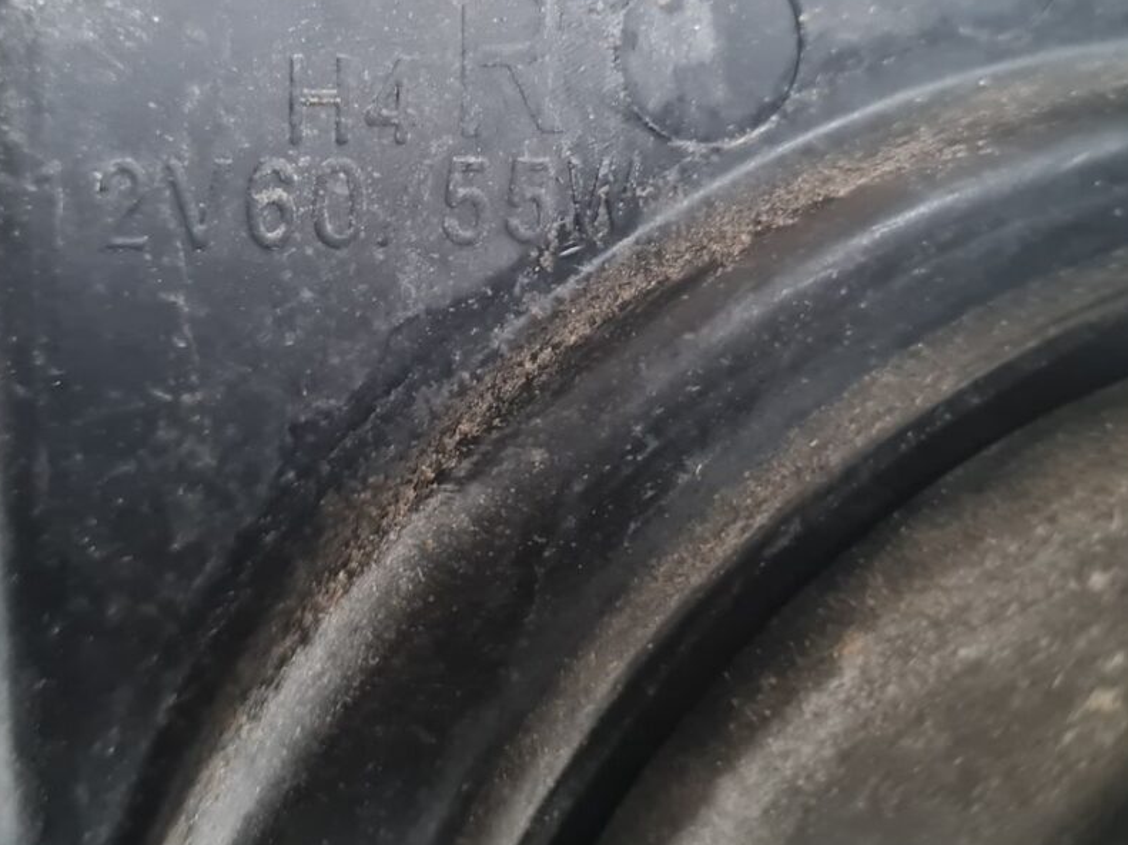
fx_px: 1499
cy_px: 217
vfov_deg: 31.0
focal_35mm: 46
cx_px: 456
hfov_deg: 41.1
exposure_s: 1/50
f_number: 1.8
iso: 640
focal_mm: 5.4
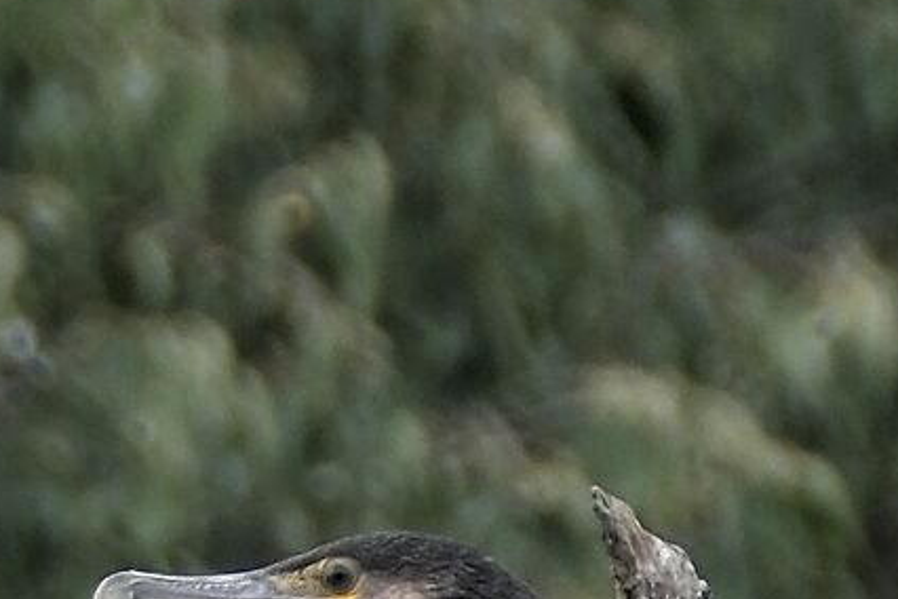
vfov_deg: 0.4
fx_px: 88471
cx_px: 491
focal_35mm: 3547
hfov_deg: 0.6
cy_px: 1116
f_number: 8
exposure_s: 1/125
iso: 320
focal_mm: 420
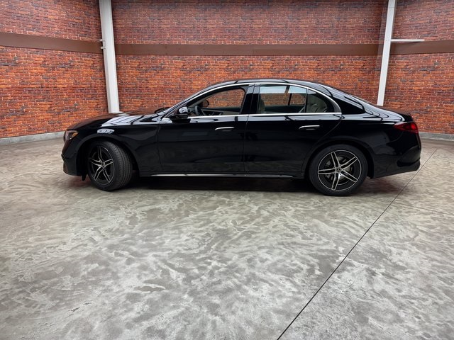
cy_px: 170
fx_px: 315
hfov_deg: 71.6
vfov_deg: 56.8
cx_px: 227
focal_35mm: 24
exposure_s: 1/120
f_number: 1.78
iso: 64
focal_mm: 6.76
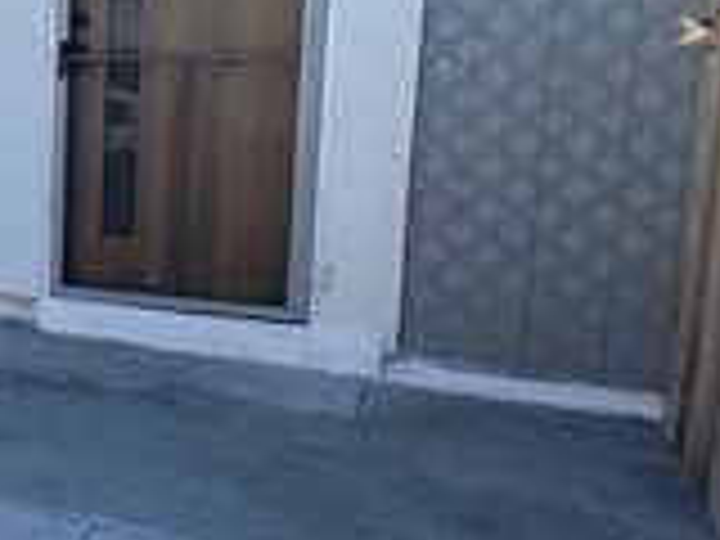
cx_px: -328
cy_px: 189
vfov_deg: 26.0
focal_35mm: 56
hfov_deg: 26.2
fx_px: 1165
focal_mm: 2.22
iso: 40
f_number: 2.2
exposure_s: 1/430
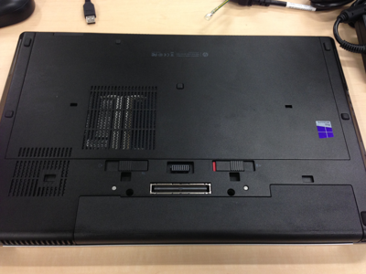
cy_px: 137
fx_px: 349
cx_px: 183
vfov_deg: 42.9
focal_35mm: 33
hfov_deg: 55.4
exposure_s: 1/20
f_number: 2.4
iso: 100
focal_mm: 4.13
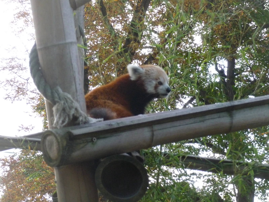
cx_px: 134
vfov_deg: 13.2
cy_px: 101
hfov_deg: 17.6
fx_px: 870
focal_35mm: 112
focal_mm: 19.1
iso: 500
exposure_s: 1/200
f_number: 4.7
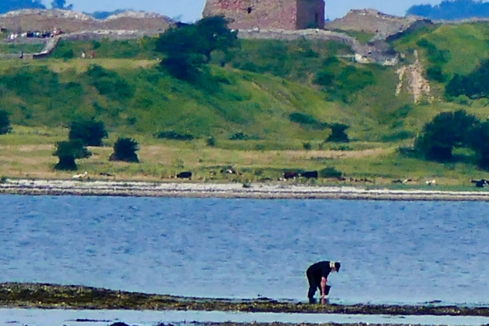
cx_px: 165
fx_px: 24109
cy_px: 44
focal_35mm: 1775
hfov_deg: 1.2
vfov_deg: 0.8
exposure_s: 1/640
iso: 125
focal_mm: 91
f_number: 7.1
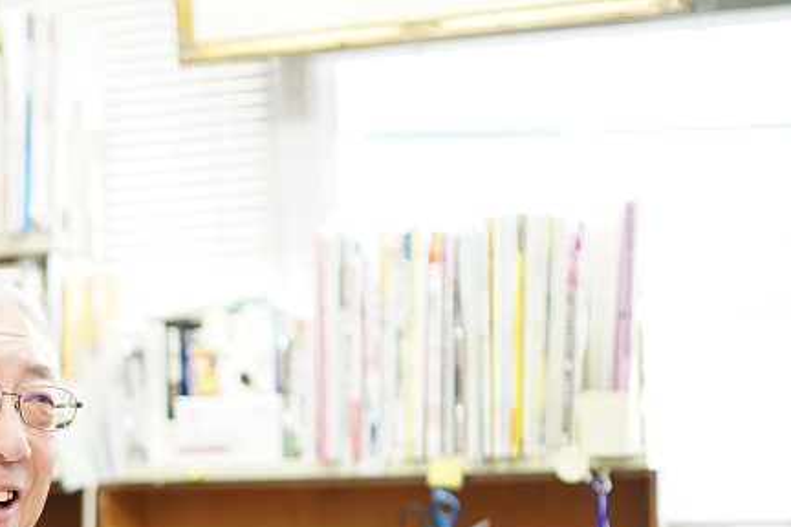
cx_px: -4
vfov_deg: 16.4
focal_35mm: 81
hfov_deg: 23.9
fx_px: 1780
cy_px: 549
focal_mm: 35
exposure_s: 1/40
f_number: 1.4
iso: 160
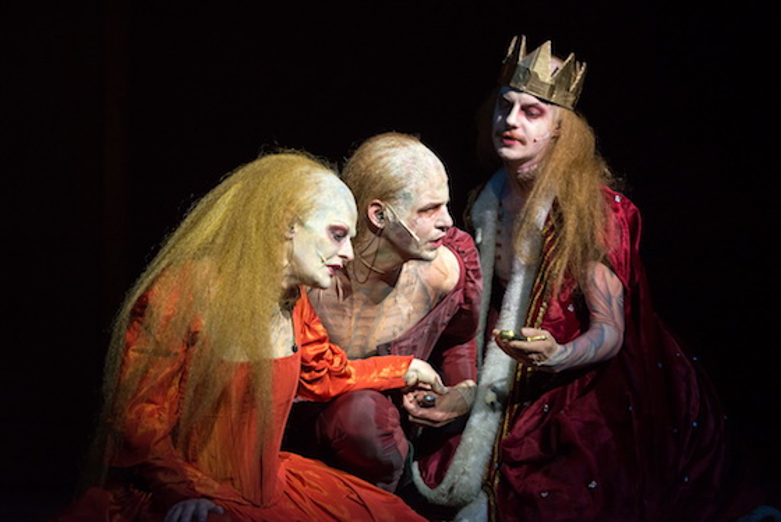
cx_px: 390
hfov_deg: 15.2
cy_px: 261
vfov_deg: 10.2
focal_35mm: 135
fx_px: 2930
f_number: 3.5
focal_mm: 135
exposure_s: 1/125
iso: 1600
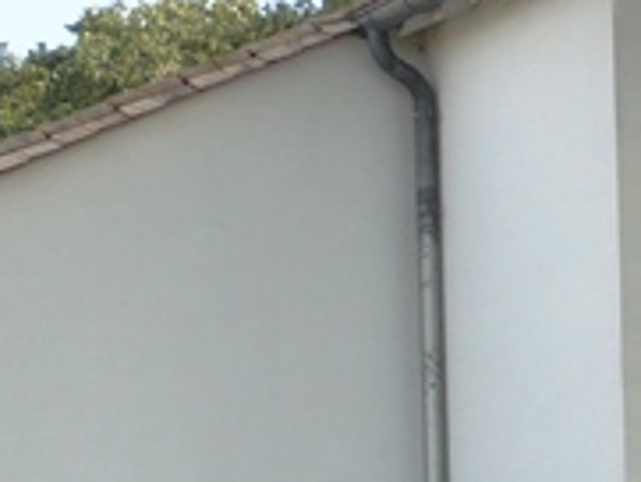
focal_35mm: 406
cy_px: 629
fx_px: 7523
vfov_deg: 3.7
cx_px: 903
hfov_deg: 4.8
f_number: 5
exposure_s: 1/160
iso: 100
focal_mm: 17.4
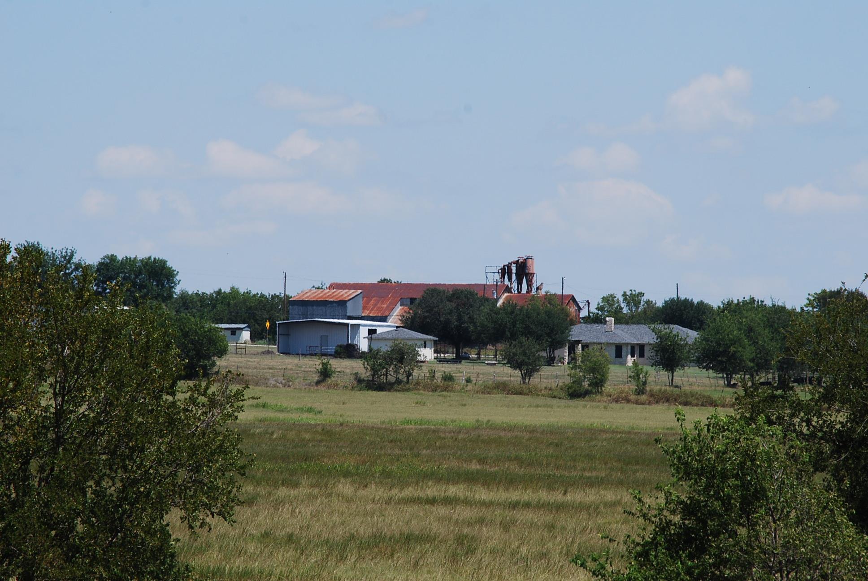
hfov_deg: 6.9
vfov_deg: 4.6
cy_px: 290
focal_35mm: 300
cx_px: 434
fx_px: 7242
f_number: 10
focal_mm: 200
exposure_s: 1/250
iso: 160
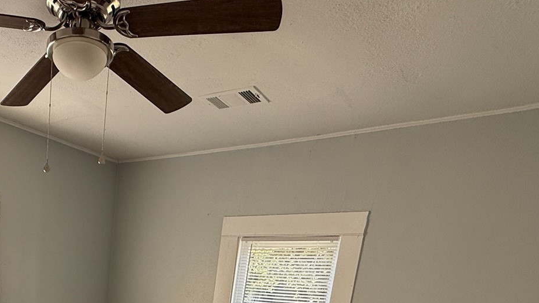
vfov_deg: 27.9
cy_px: 406
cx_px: 82
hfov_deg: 52.8
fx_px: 486
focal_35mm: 34
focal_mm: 2.22
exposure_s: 1/220
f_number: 2.2
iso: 64
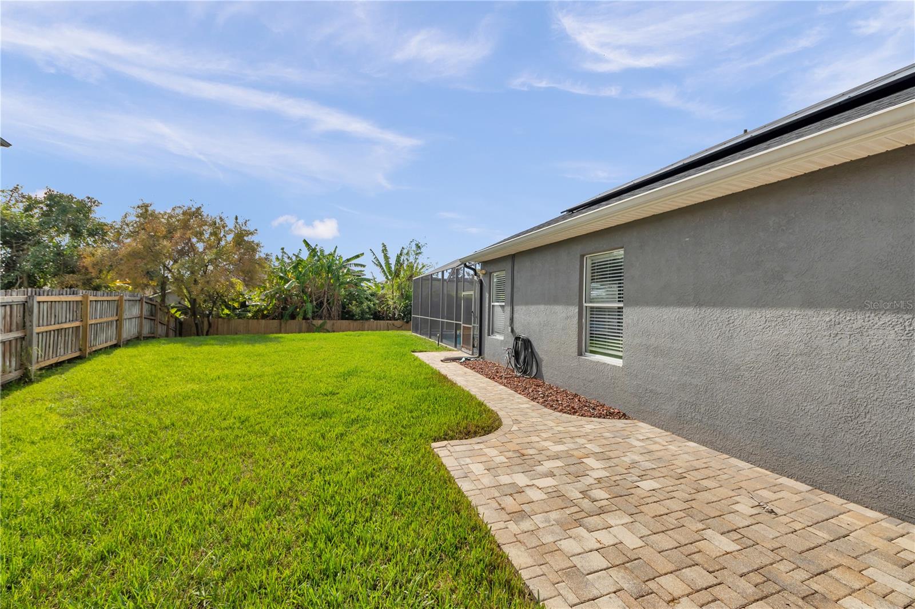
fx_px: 305
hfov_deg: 112.6
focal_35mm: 12
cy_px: 304
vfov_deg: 90.0
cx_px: 458
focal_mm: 8
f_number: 9
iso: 100
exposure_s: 1/400
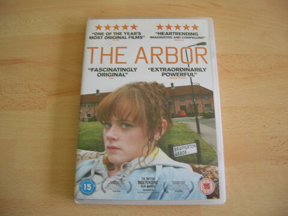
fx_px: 283
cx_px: 144
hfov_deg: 54.0
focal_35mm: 34
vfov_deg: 41.7
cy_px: 108
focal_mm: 5.7
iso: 50
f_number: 2.9
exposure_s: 1/9.2
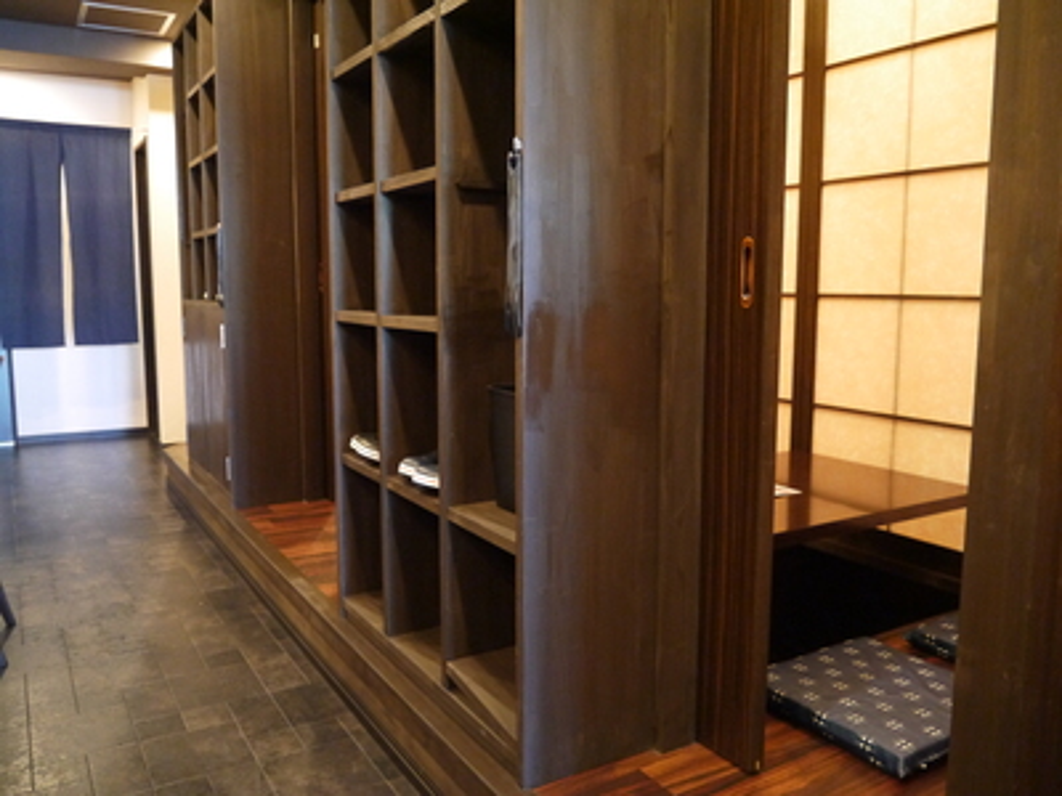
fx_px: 859
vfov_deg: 49.7
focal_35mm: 28
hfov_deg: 63.4
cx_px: 531
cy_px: 398
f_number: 3.5
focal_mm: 14
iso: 1600
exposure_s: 1/13
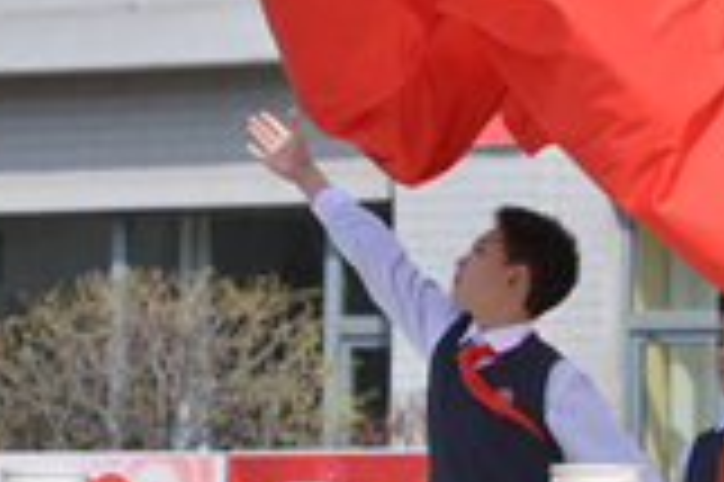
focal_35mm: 361
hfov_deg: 5.7
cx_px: 841
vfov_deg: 3.8
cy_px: 153
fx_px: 7253
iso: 100
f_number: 5.6
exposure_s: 1/500
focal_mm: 116
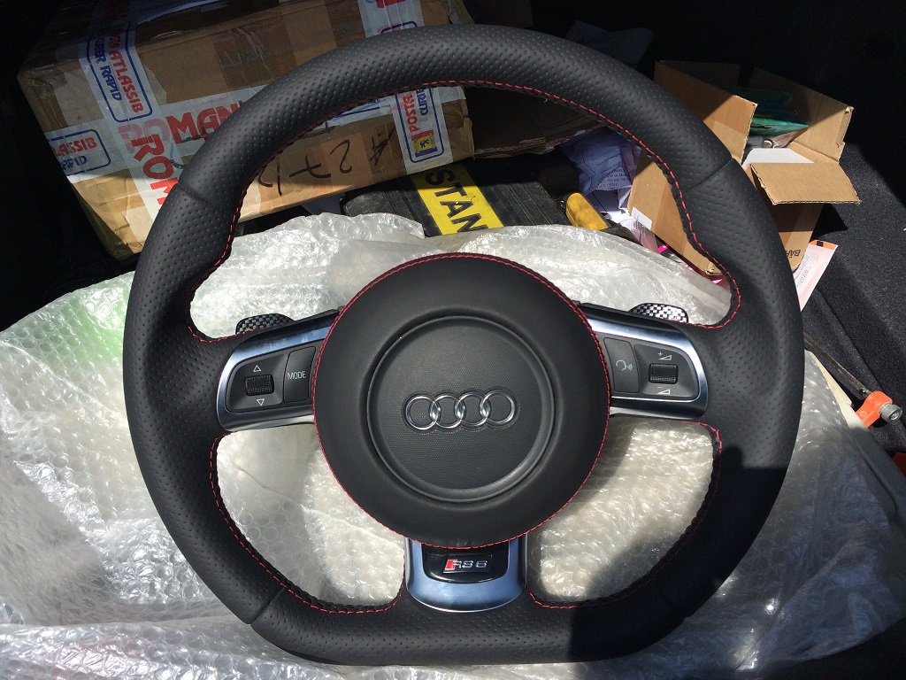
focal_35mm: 30
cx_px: 453
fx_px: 785
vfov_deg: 46.8
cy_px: 340
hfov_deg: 60.0
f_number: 2.2
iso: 40
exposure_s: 1/3731
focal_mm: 4.12
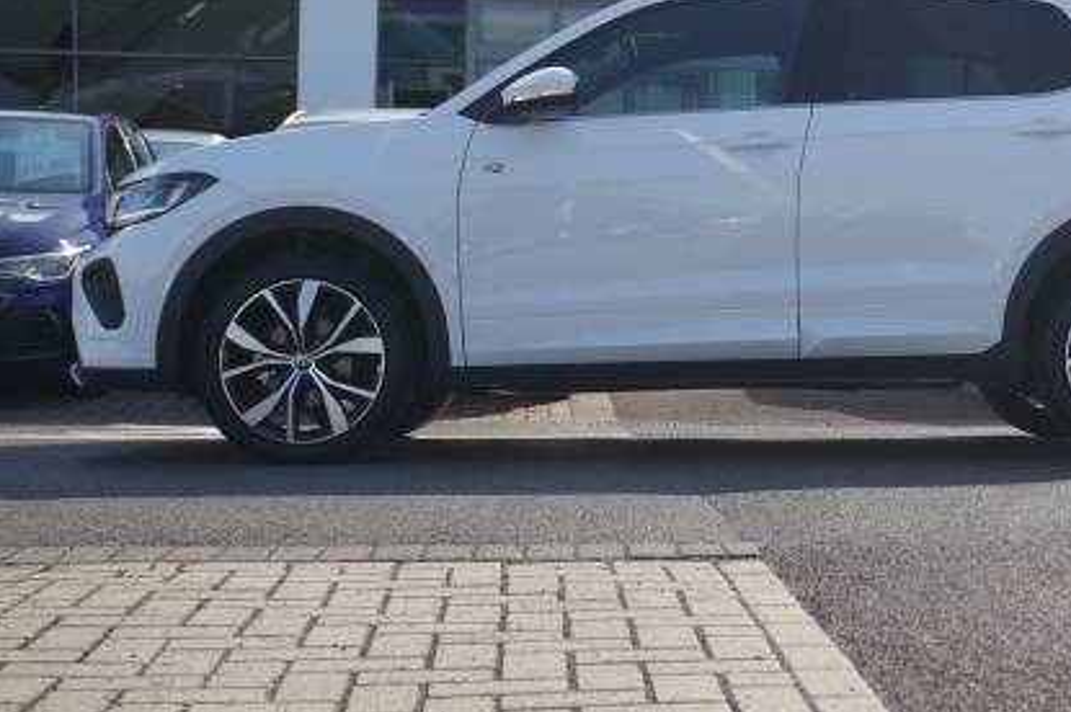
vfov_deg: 18.8
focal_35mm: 72
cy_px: 168
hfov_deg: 27.8
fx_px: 2133
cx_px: 782
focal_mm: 31
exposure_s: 1/200
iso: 100
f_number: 5.6
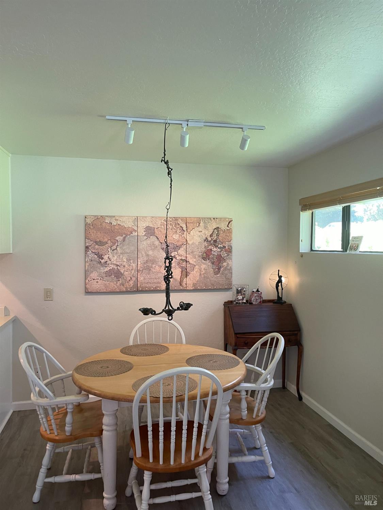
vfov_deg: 69.4
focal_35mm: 25
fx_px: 369
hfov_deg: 54.9
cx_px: 192
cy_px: 255
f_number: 1.6
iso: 160
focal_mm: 5.1
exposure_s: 1/60
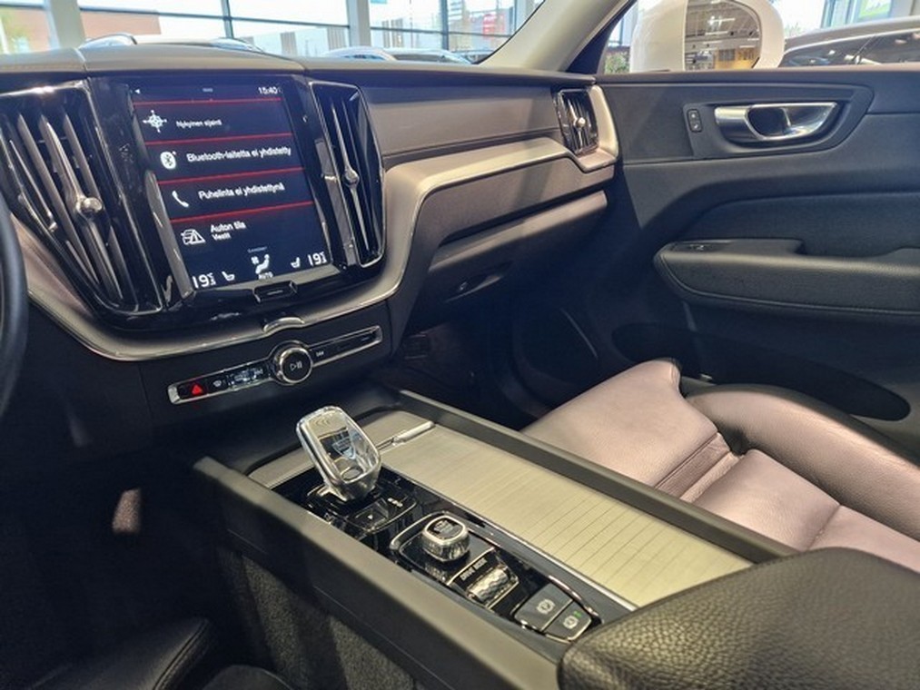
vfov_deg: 58.9
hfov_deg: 73.9
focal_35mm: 23
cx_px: 460
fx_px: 611
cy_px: 345
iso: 320
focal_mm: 5.4
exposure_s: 1/100
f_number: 1.8
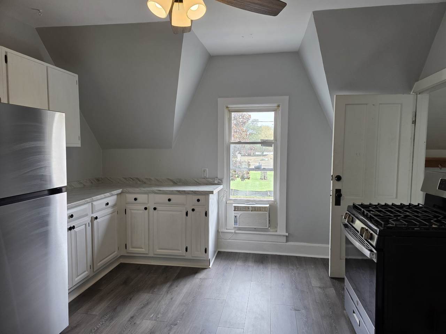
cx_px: 223
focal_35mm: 23
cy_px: 167
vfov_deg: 58.9
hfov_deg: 73.9
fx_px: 296
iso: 125
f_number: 1.7
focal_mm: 6.3
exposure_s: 1/120
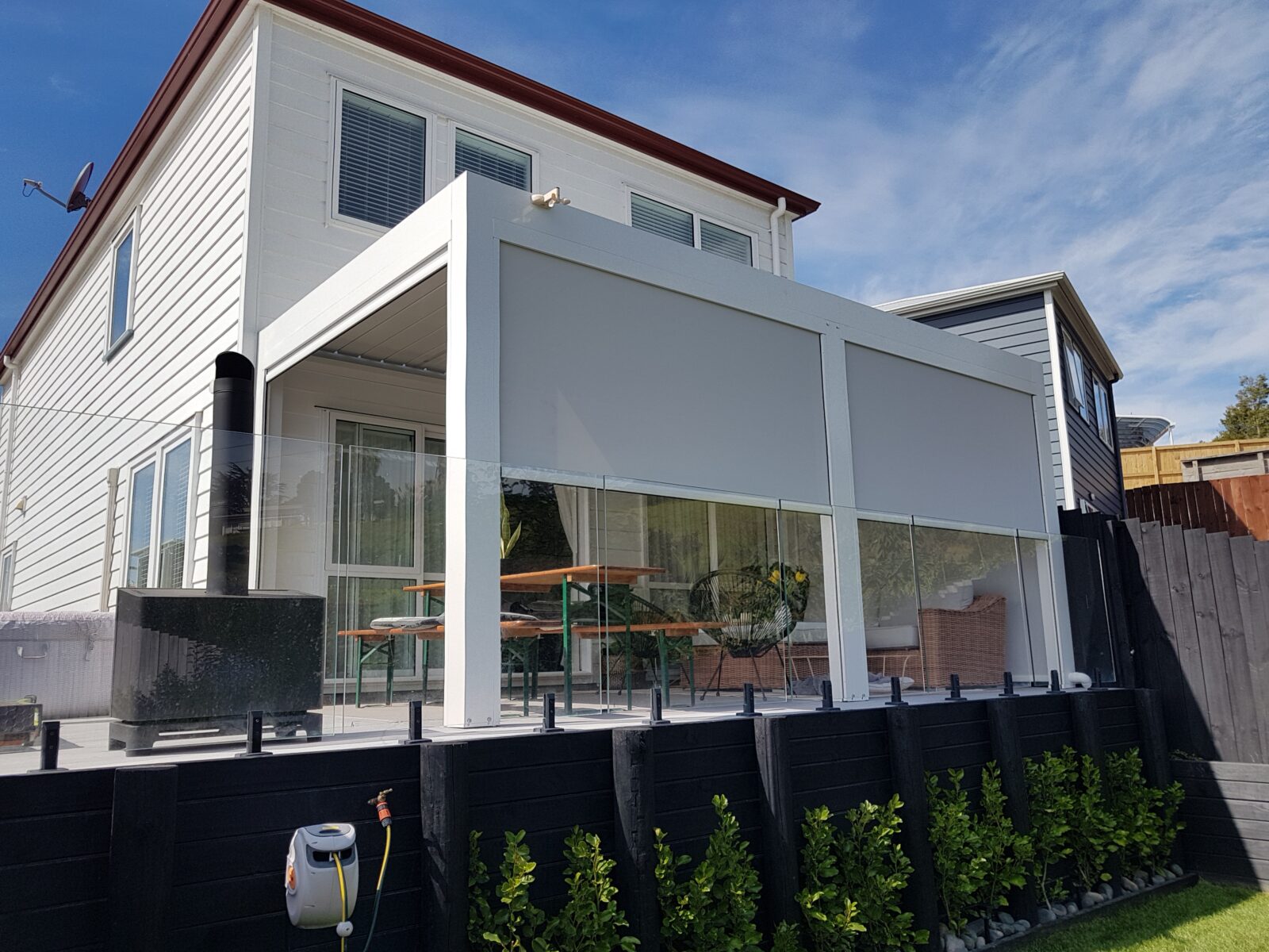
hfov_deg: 67.3
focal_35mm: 26
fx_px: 953
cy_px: 476
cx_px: 634
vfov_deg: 53.1
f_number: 1.7
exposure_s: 1/2800
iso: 40
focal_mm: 4.2
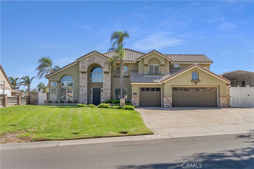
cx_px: 127
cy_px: 84
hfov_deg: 63.7
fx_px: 205
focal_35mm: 29
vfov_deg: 45.0
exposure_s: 1/800
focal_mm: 29
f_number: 7.1
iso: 200
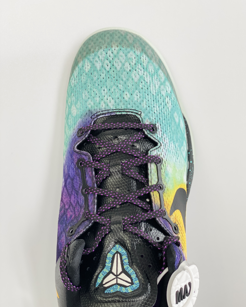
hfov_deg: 27.6
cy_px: 162
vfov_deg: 34.1
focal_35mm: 55
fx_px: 501
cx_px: 124
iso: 50
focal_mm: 6
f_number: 2
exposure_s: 1/100
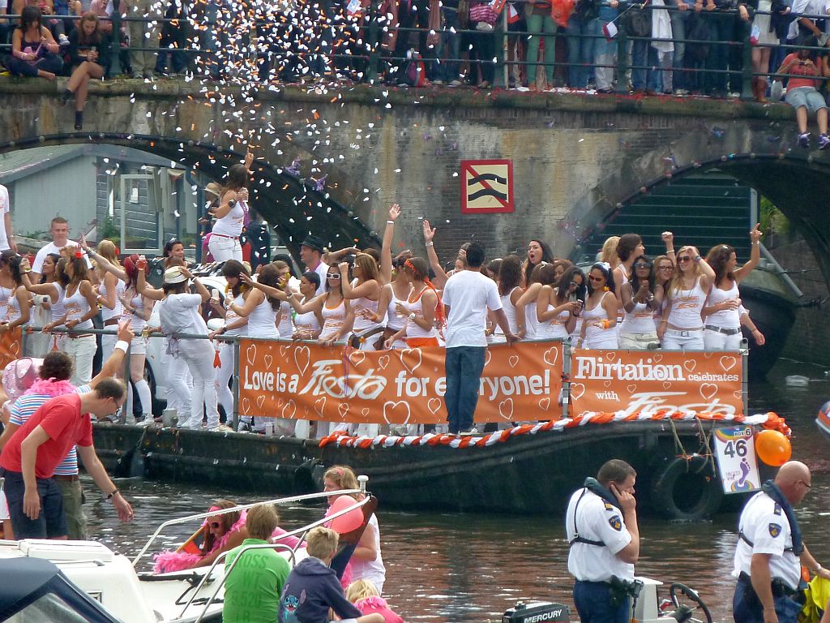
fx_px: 8800
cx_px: 415
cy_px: 312
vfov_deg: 4.1
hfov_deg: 5.4
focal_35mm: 367
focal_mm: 49.2
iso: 200
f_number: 4.9
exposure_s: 1/125
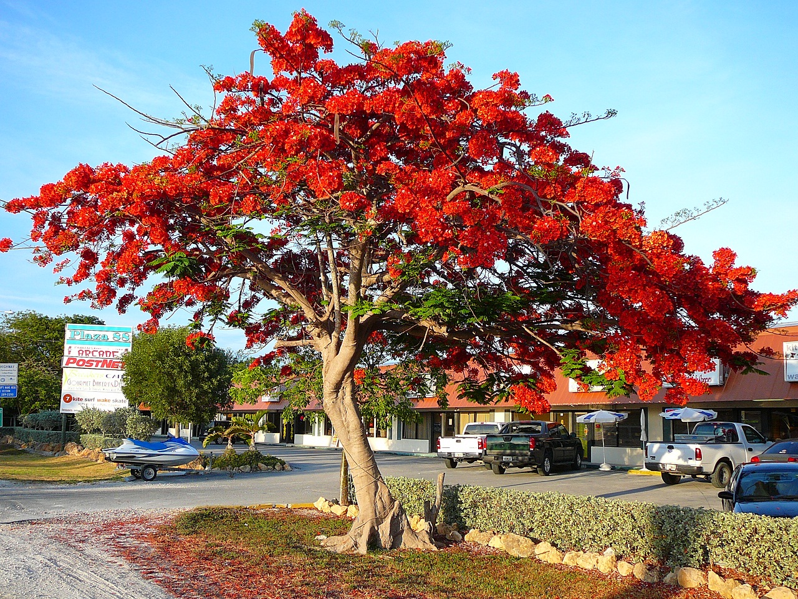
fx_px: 876
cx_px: 399
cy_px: 300
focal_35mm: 38
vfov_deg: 37.7
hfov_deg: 49.0
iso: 80
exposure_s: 1/320
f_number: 3
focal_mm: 5.6
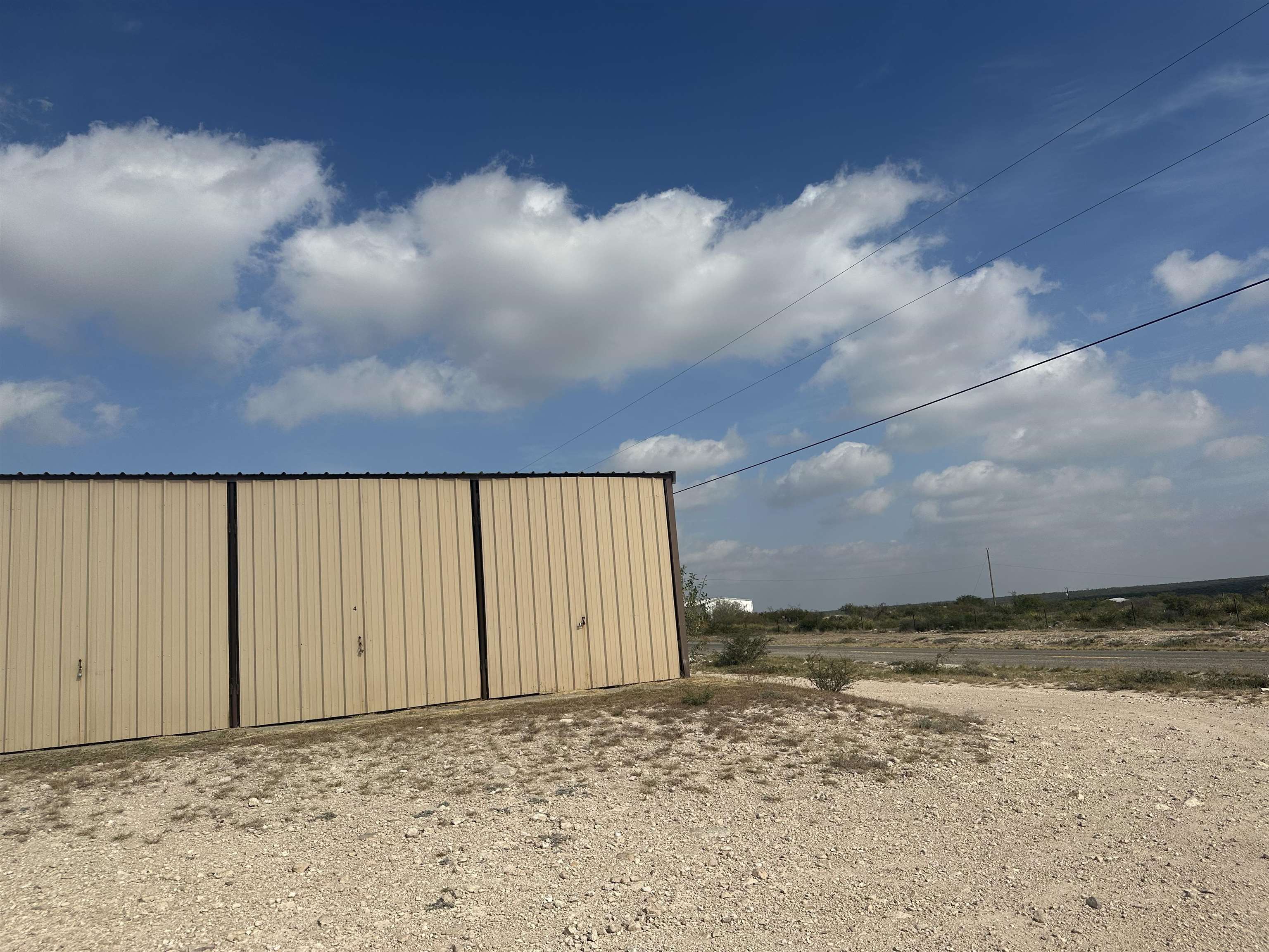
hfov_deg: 71.6
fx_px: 880
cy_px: 476
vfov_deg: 56.8
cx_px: 634
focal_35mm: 24
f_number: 1.78
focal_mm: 6.86
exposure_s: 1/10753
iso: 80
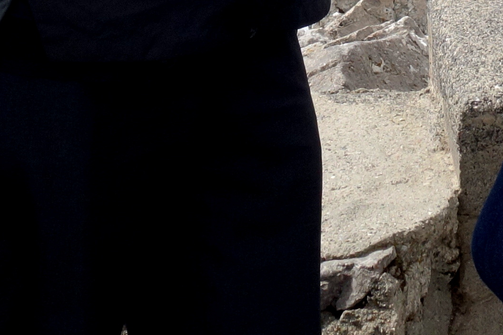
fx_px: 2025
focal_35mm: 145
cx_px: 491
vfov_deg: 8.6
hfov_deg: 14.0
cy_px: -461
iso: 125
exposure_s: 1/800
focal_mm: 10.4
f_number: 5.6
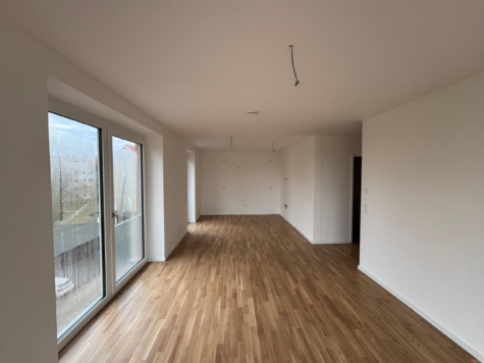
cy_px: 182
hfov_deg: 102.1
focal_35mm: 14
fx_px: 196
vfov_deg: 85.6
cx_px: 242
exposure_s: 1/99
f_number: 2.2
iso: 50
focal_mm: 2.22
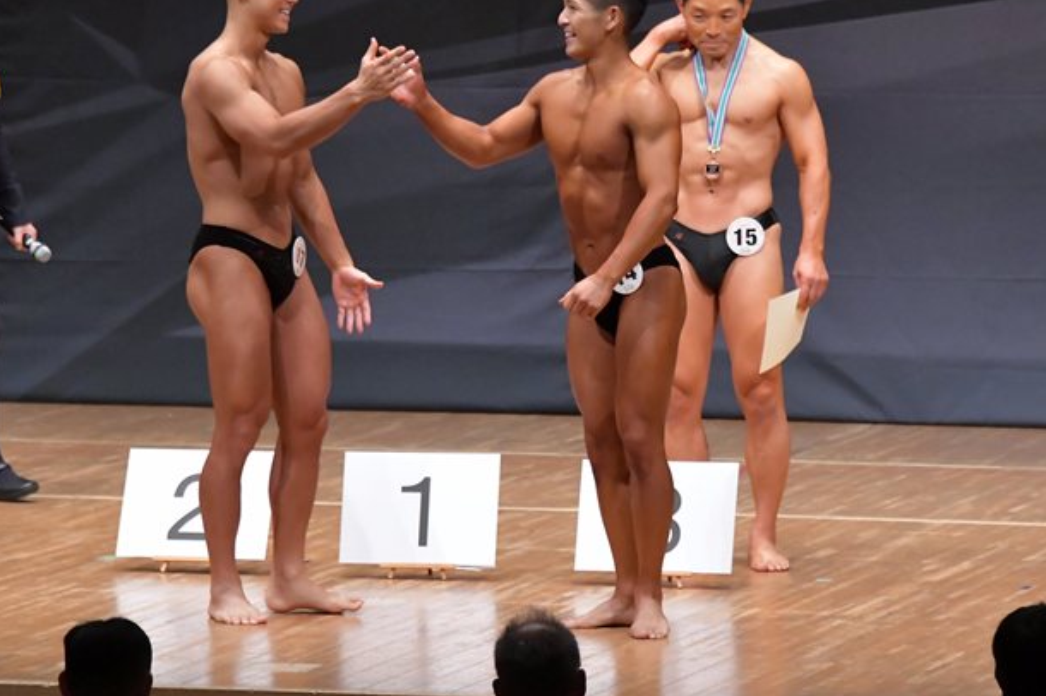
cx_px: 548
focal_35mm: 305
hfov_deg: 6.8
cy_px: 291
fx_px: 8857
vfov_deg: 4.5
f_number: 5.6
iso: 8000
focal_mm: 160
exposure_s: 1/400
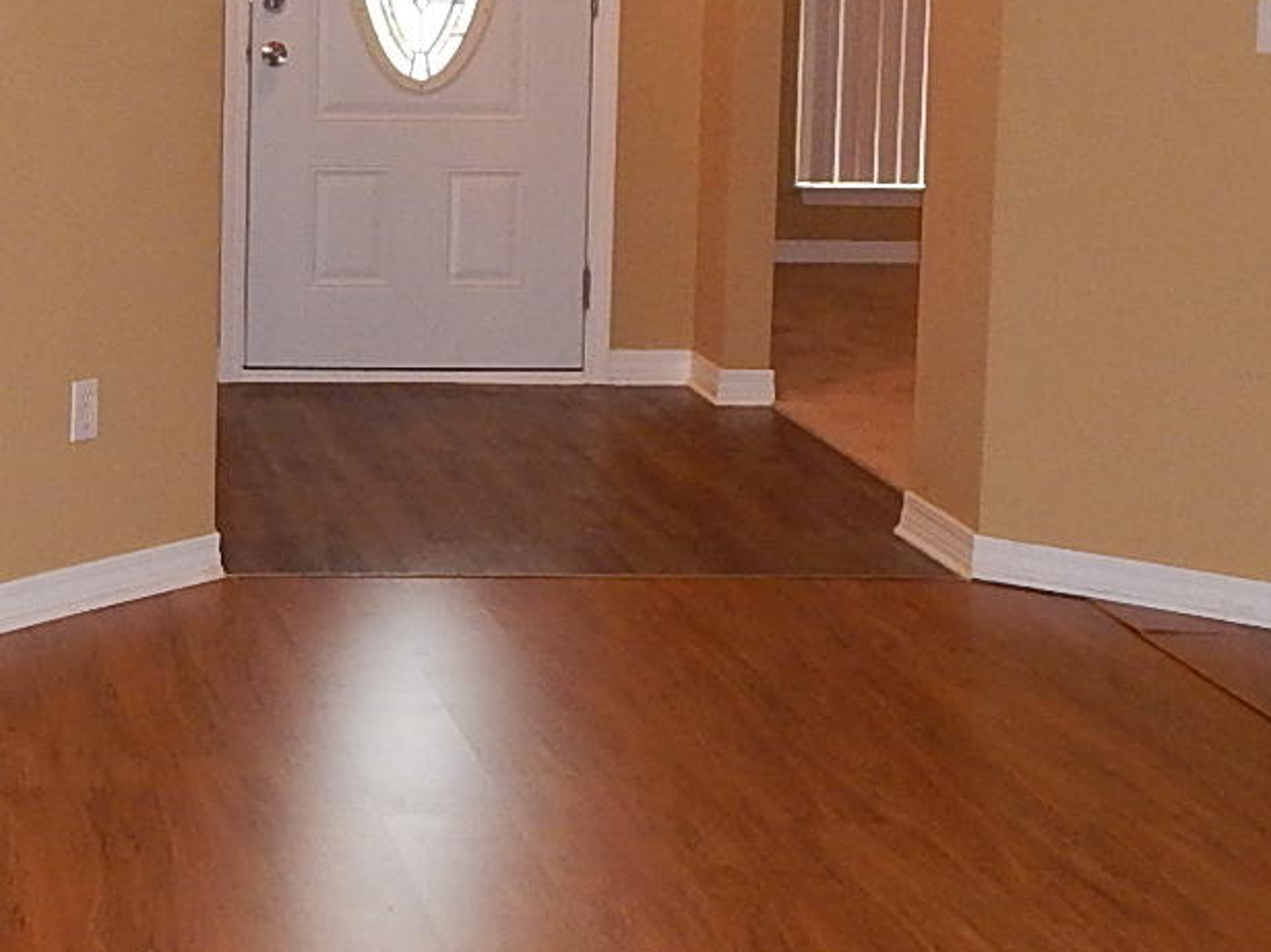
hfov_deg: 22.2
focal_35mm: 85
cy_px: 196
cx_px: 33
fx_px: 3120
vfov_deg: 17.2
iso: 200
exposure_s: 1/30
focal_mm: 4
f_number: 3
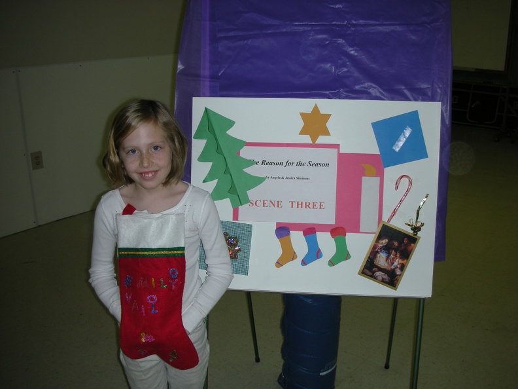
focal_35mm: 35
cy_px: 194
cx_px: 259
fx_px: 524
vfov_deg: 40.7
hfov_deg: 52.6
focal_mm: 5.8
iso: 50
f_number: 2.8
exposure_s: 1/60
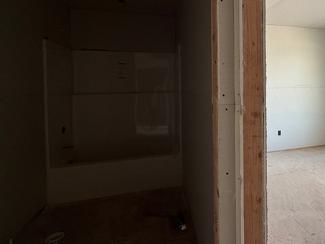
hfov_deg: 70.9
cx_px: 227
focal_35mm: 23
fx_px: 216
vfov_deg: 57.9
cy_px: 87
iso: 200
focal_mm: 2.22
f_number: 2.2
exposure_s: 1/99
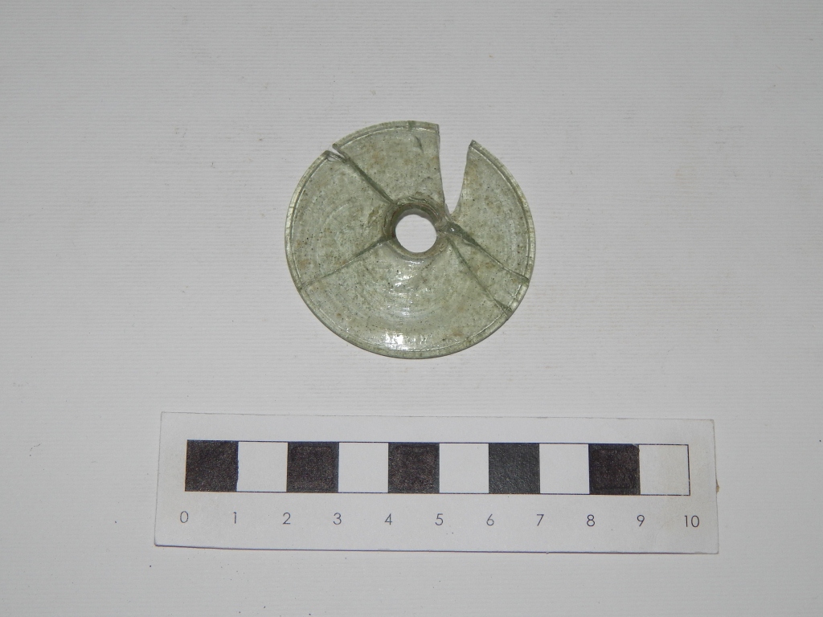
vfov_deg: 21.3
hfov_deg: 28.2
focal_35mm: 69
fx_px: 1640
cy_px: 308
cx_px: 412
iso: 200
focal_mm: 12.3
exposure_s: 1/30
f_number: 8.2
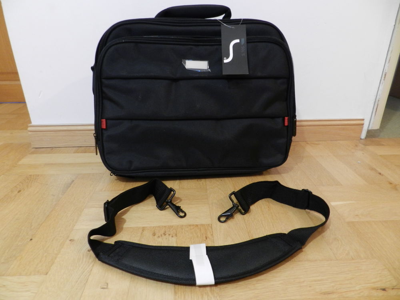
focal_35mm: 23
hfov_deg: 73.9
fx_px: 266
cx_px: 200
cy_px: 150
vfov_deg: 58.9
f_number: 3.4
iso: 400
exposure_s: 1/2.5
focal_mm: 4
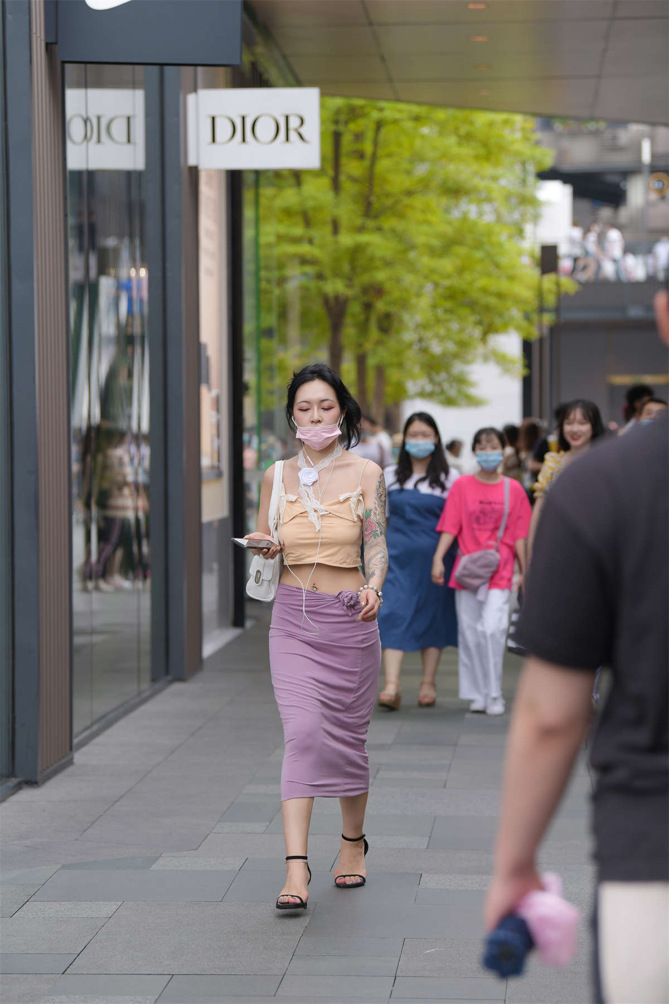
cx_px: 334
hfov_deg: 12.5
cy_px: 502
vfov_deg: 18.6
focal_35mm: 110
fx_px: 3066
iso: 320
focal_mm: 110
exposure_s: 1/640
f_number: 3.5
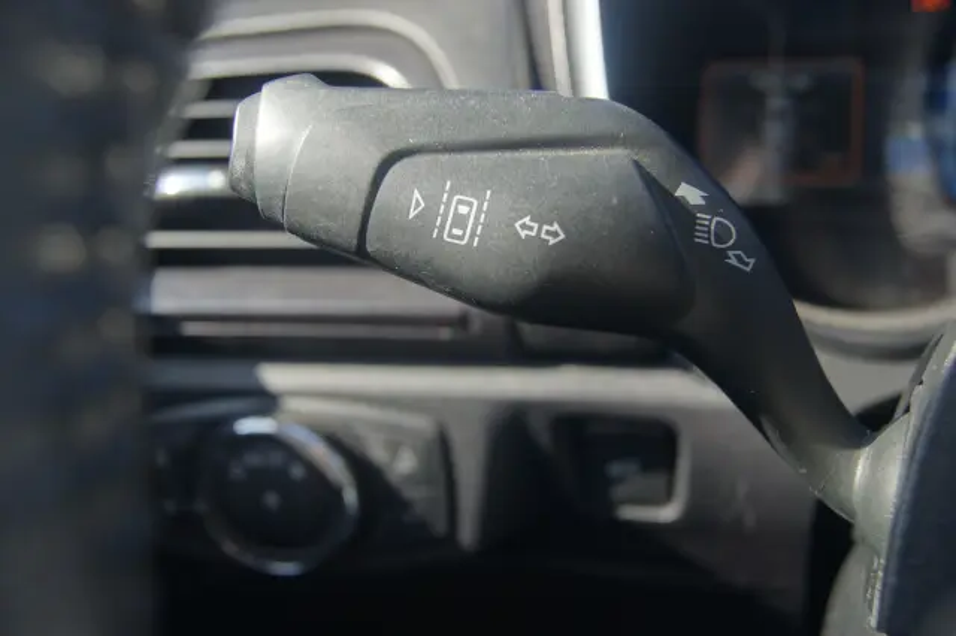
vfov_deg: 34.2
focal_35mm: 39
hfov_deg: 49.6
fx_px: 1035
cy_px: 318
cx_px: 478
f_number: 5
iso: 100
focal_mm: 26
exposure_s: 1/60
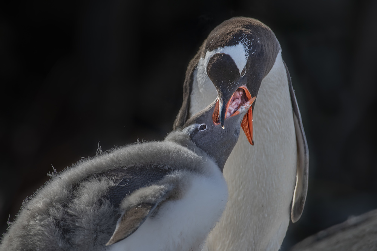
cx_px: 188
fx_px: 5237
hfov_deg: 4.1
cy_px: 126
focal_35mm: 500
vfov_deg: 2.8
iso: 400
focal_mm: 500
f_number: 8
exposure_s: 1/1600
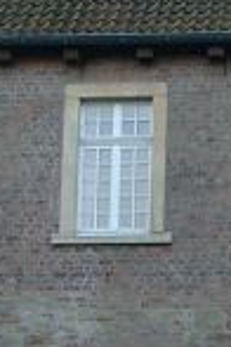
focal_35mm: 192
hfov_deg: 7.1
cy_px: 191
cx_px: 285
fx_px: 1848
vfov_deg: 10.7
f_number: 2.8
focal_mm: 7.13
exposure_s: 1/119
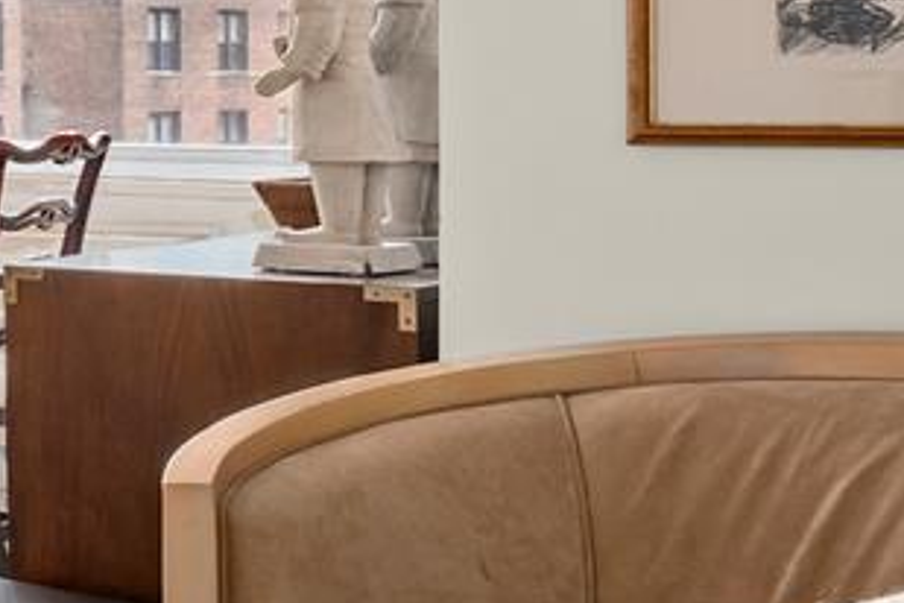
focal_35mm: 87
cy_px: 73
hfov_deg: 14.0
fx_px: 2184
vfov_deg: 15.5
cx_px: -1387
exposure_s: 1.3
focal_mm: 14
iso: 500
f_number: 11
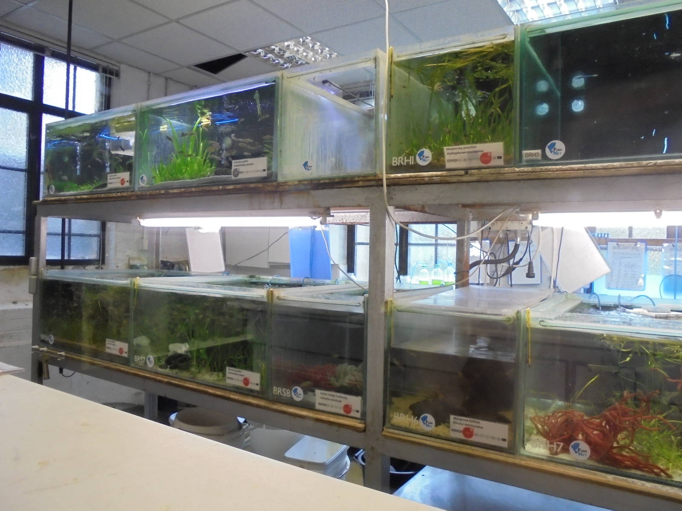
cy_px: 256
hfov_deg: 67.3
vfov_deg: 53.1
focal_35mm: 26
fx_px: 512
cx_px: 341
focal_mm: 4.6
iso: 320
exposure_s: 1/30
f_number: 3.5
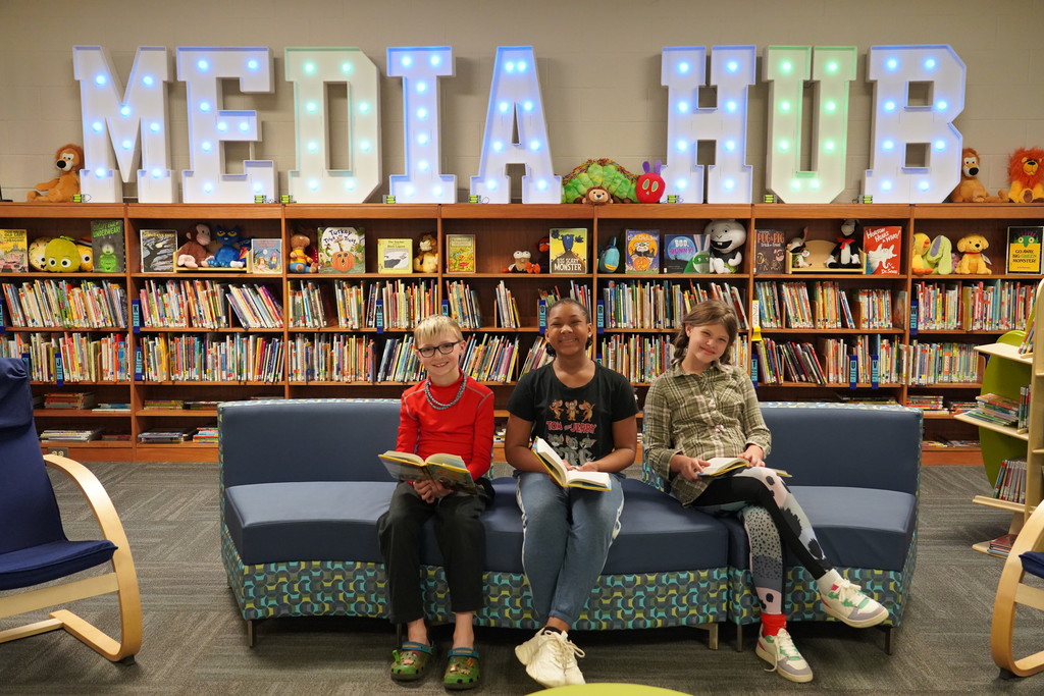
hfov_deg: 54.4
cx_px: 522
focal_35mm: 35
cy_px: 348
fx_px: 1015
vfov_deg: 37.9
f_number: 4
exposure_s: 1/160
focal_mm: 35
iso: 6400
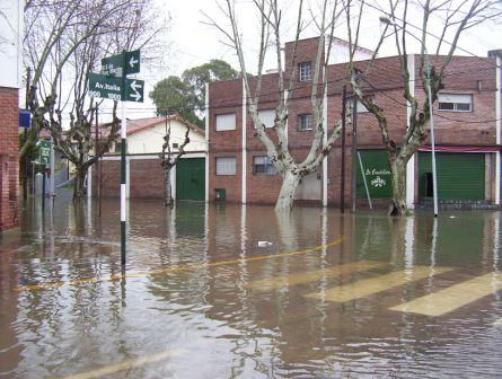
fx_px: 567
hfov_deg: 47.8
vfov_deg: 37.0
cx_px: 251
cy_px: 190
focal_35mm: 39
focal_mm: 5.26
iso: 100
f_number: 3.84
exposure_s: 1/105
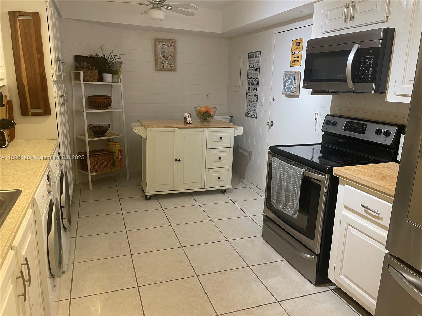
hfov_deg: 67.3
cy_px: 158
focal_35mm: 26
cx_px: 211
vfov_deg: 53.1
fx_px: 317
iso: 160
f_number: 1.6
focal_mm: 4.2
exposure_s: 1/60
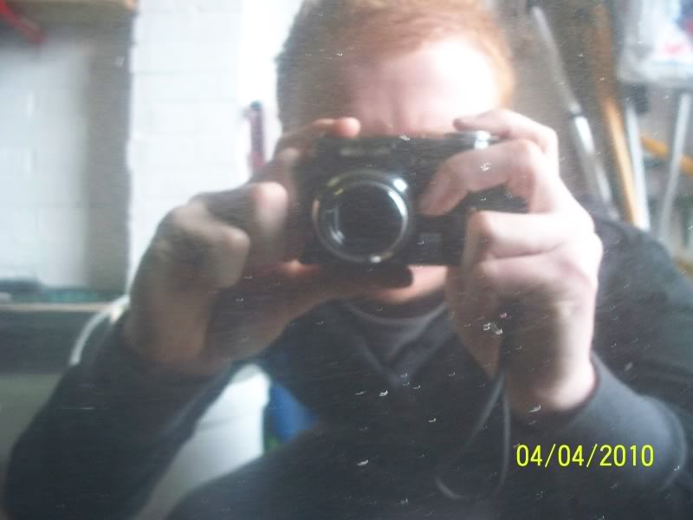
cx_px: 346
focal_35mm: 36
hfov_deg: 51.4
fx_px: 721
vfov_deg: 39.7
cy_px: 260
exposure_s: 1/6
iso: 400
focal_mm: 7.54
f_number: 2.8
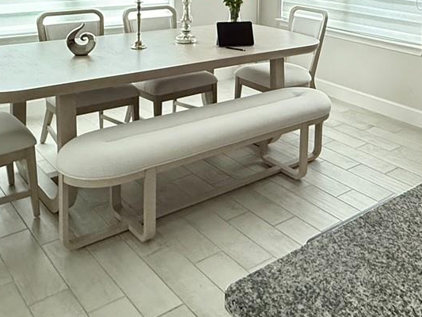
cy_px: -13
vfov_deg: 31.3
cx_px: 332
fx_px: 512
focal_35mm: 42
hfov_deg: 42.9
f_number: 2.2
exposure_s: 1/60
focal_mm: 2.22
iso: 640
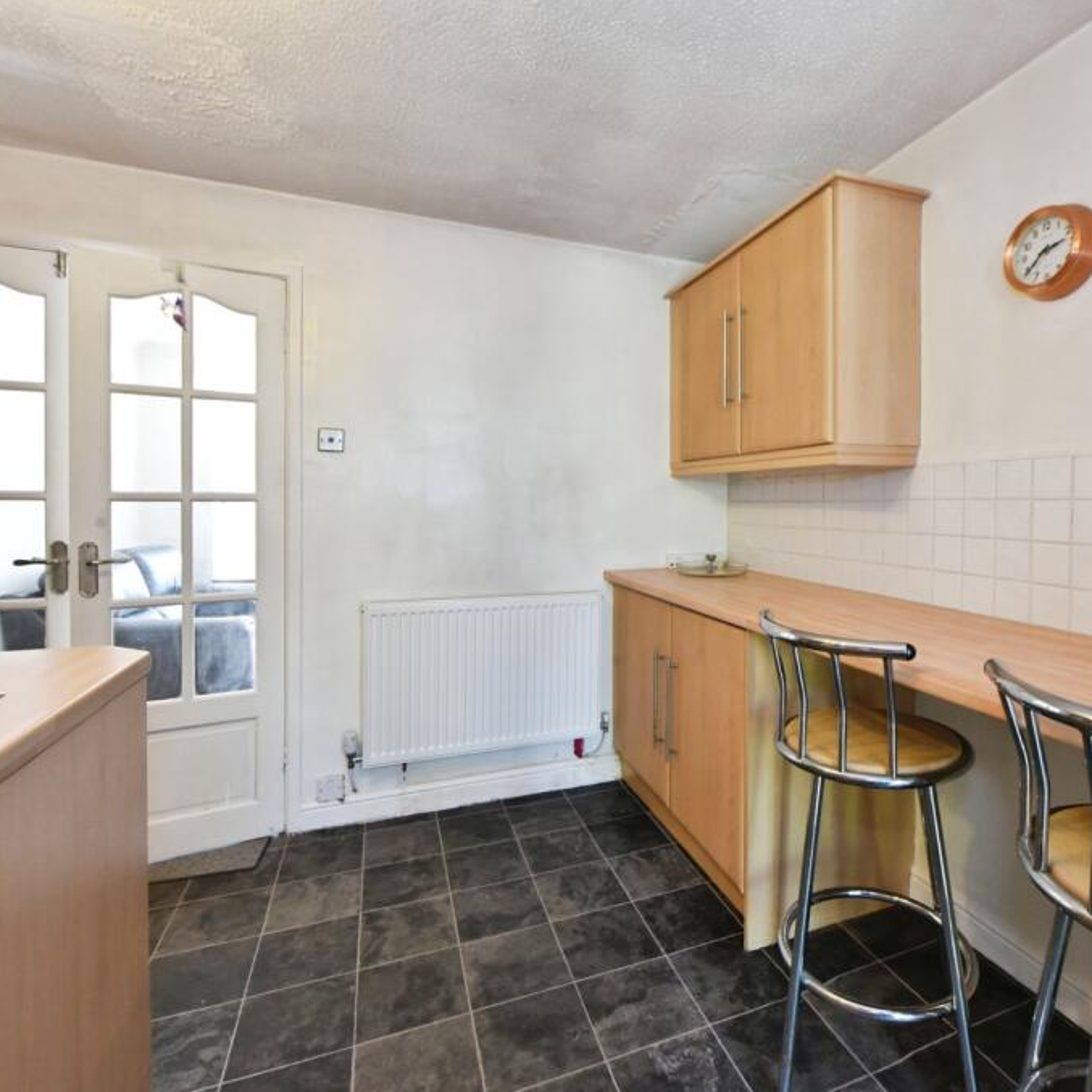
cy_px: 547
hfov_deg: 80.0
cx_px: 640
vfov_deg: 80.7
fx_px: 642
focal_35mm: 18
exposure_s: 1/15
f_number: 11
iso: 2000
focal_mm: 14
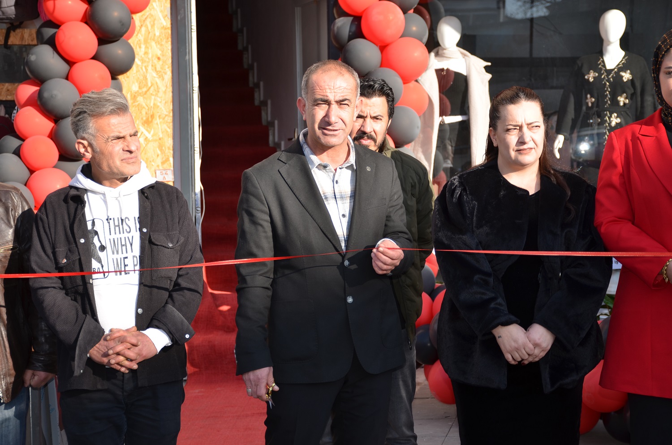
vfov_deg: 18.1
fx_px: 1397
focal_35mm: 75
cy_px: 222
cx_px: 336
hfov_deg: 27.0
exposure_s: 1/250
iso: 100
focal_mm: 50
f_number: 4.8
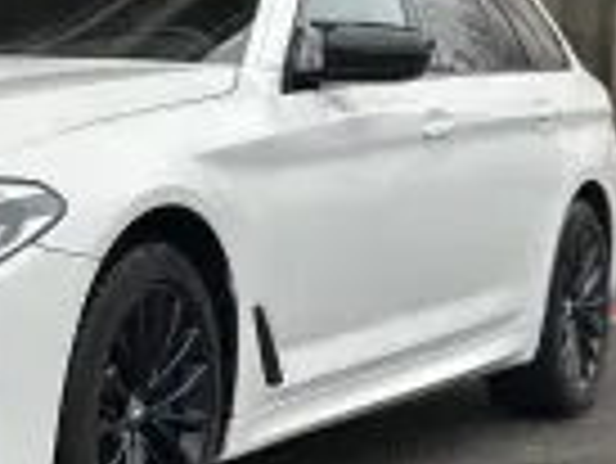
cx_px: -31
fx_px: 2244
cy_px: 185
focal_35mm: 126
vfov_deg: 11.8
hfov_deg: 15.3
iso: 80
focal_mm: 6.86
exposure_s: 1/631
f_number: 1.78
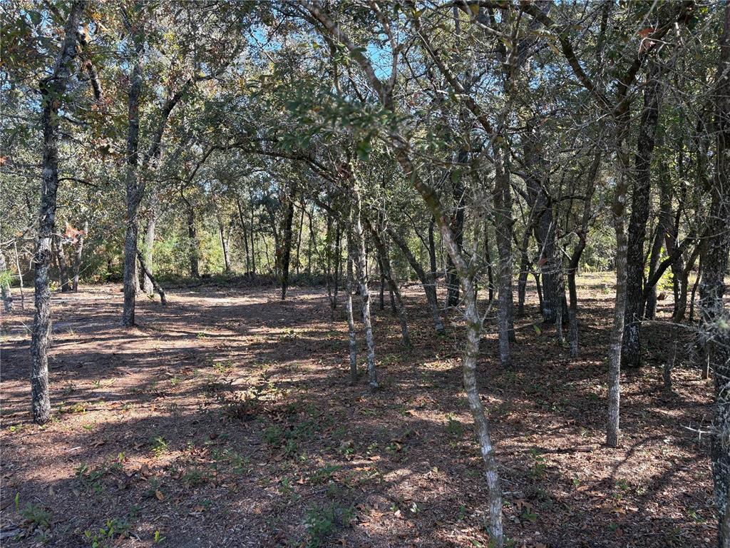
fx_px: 548
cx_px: 365
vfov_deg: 53.1
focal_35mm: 26
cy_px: 274
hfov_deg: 67.3
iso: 50
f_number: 1.6
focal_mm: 5.96
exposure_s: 1/333
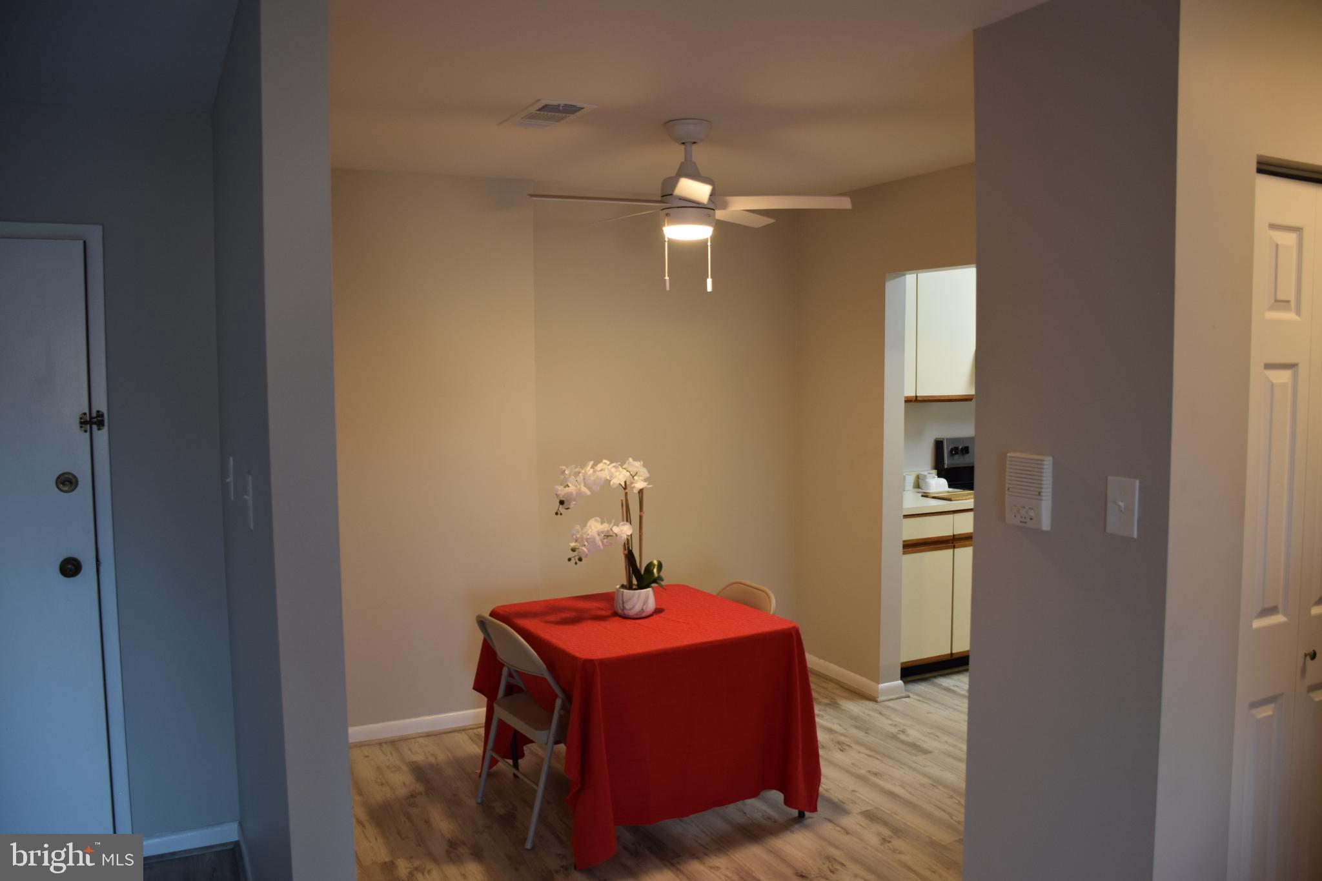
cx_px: 661
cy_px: 440
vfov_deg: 47.9
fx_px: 991
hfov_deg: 67.4
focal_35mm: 27
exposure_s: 1/60
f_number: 4
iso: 400
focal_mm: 18
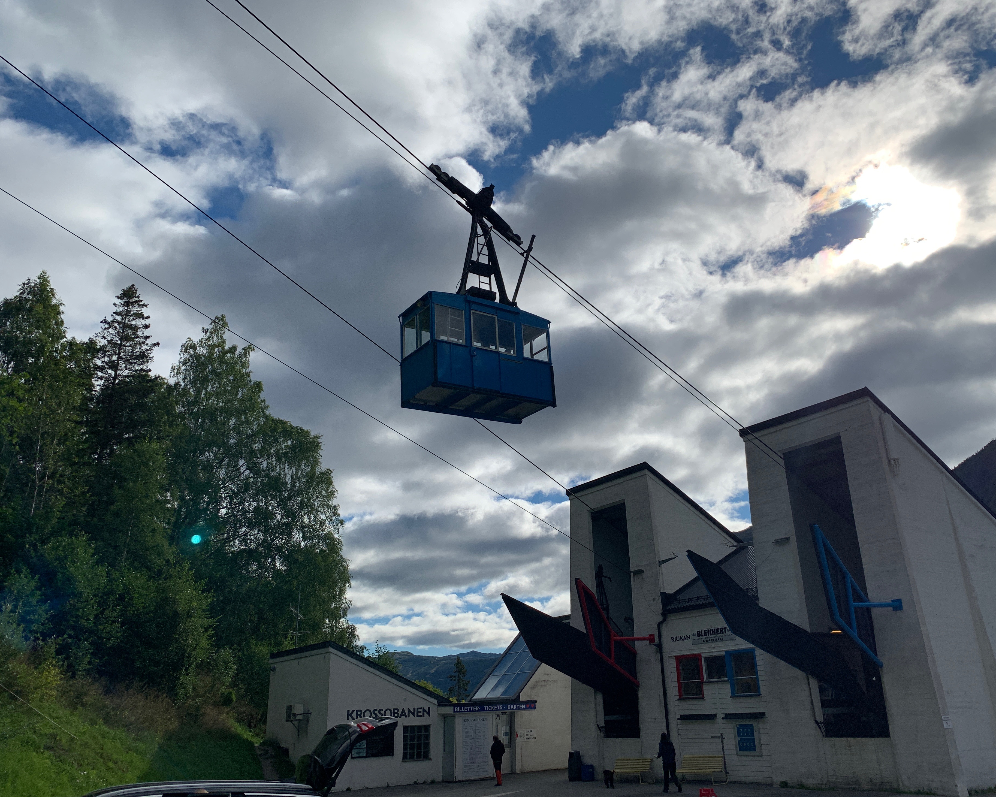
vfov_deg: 51.5
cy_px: 393
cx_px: 539
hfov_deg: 62.1
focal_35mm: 28
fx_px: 825
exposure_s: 1/9524
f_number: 1.8
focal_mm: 4.25
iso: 25
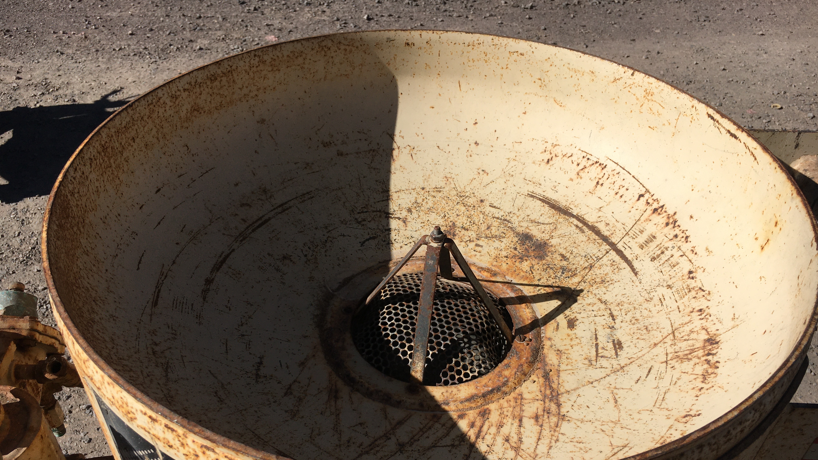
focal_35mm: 32
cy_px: 303
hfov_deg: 61.0
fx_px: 694
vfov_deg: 36.3
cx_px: 413
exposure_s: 1/2959
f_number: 2.2
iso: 25
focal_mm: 4.15
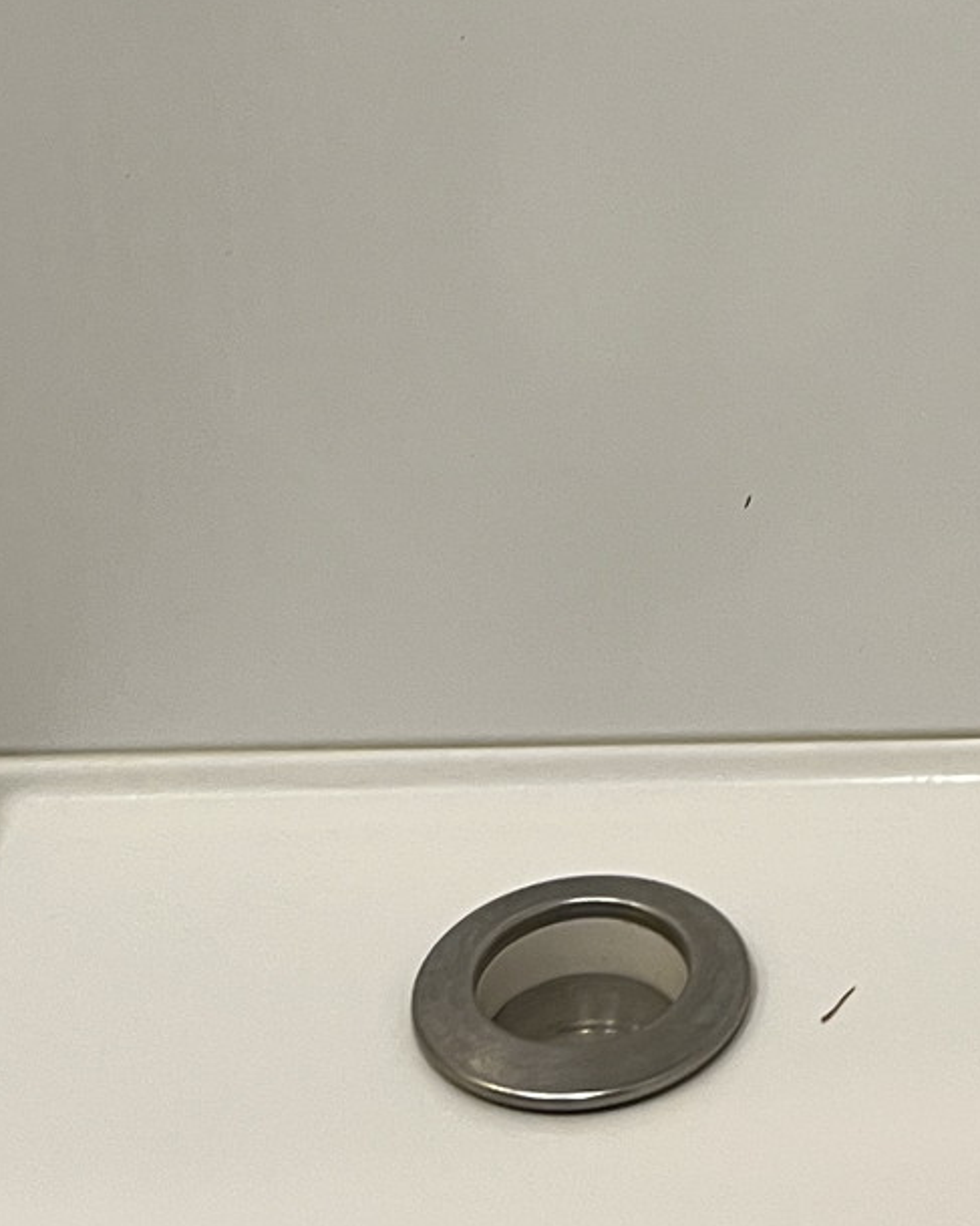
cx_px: 974
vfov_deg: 21.4
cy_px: -399
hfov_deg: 18.7
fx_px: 2901
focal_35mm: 80
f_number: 1.6
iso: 80
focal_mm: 5.1
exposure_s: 1/50
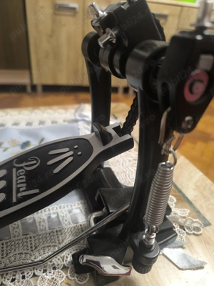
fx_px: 190
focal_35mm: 23
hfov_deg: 58.9
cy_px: 143
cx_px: 107
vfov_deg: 73.9
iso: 1250
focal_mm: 6.14
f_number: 1.65
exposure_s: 1/50
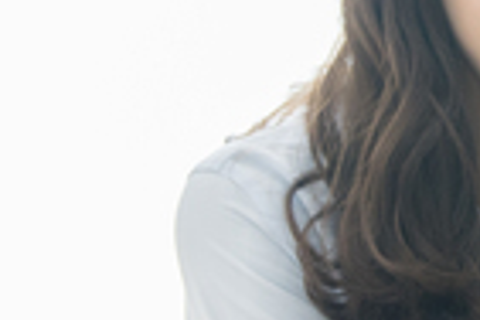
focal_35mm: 372
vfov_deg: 3.7
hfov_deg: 5.4
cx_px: 912
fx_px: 4960
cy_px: 46
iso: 640
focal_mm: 82
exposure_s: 1/200
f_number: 4
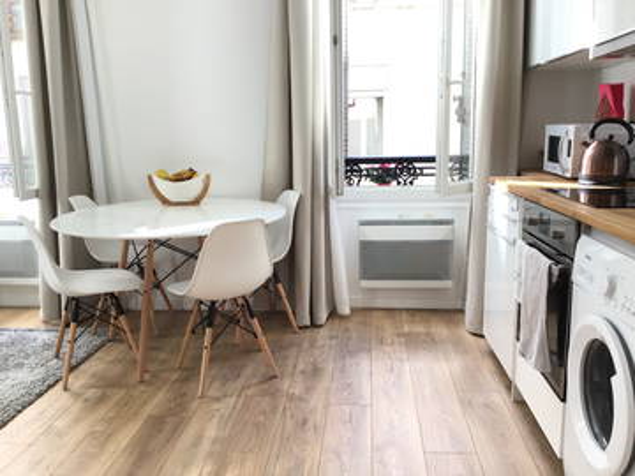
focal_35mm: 31
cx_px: 318
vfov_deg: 45.4
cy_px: 238
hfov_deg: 58.4
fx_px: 569
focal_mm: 3.3
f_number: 2.4
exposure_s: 1/50
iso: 25
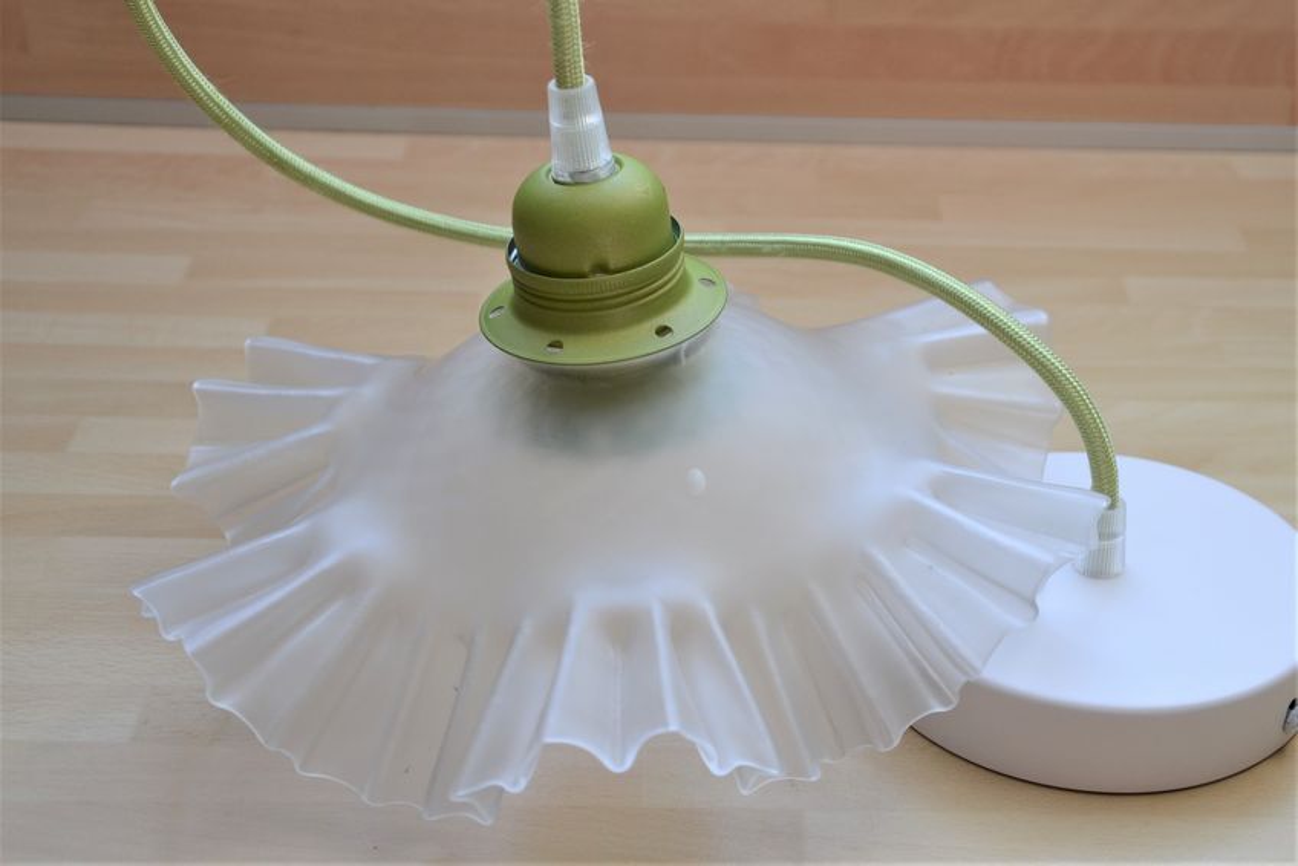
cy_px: 433
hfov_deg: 38.9
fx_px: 1839
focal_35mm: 51
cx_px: 649
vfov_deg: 26.5
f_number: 5.6
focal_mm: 34
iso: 200
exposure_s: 1/125
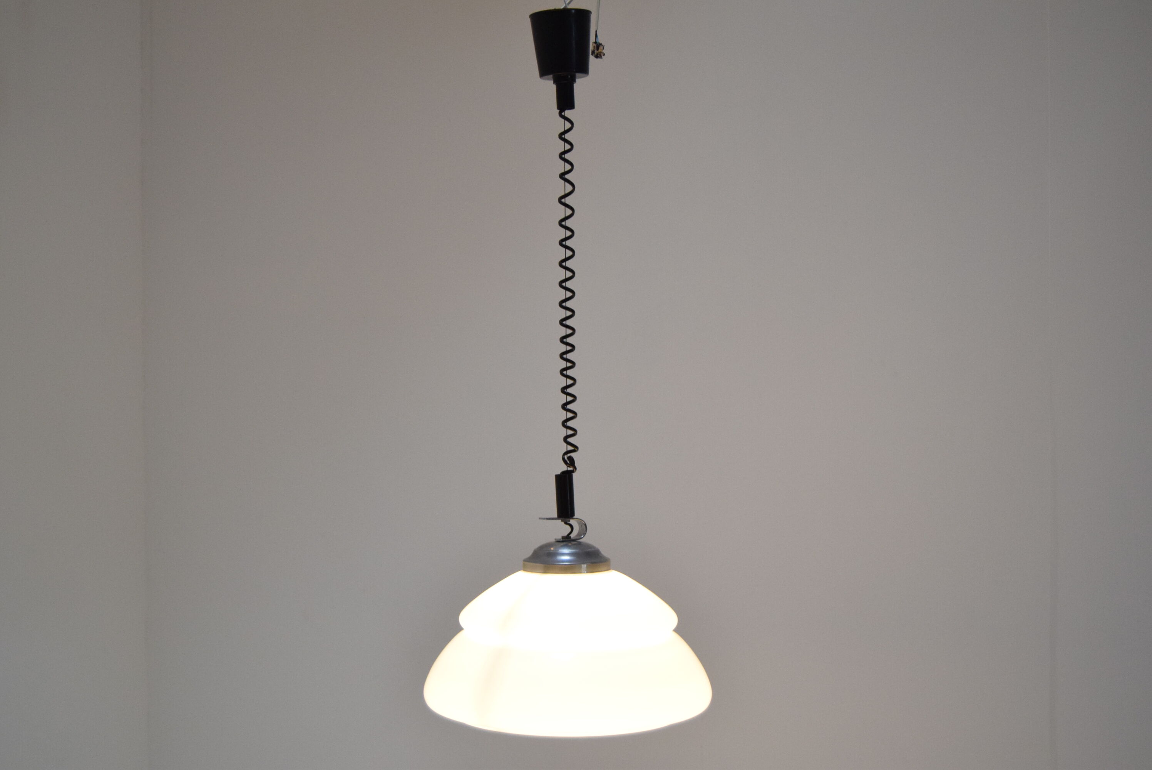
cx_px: 576
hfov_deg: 42.3
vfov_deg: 29.0
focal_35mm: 46
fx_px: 1489
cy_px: 385
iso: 1600
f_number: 4.5
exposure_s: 1/80
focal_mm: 31
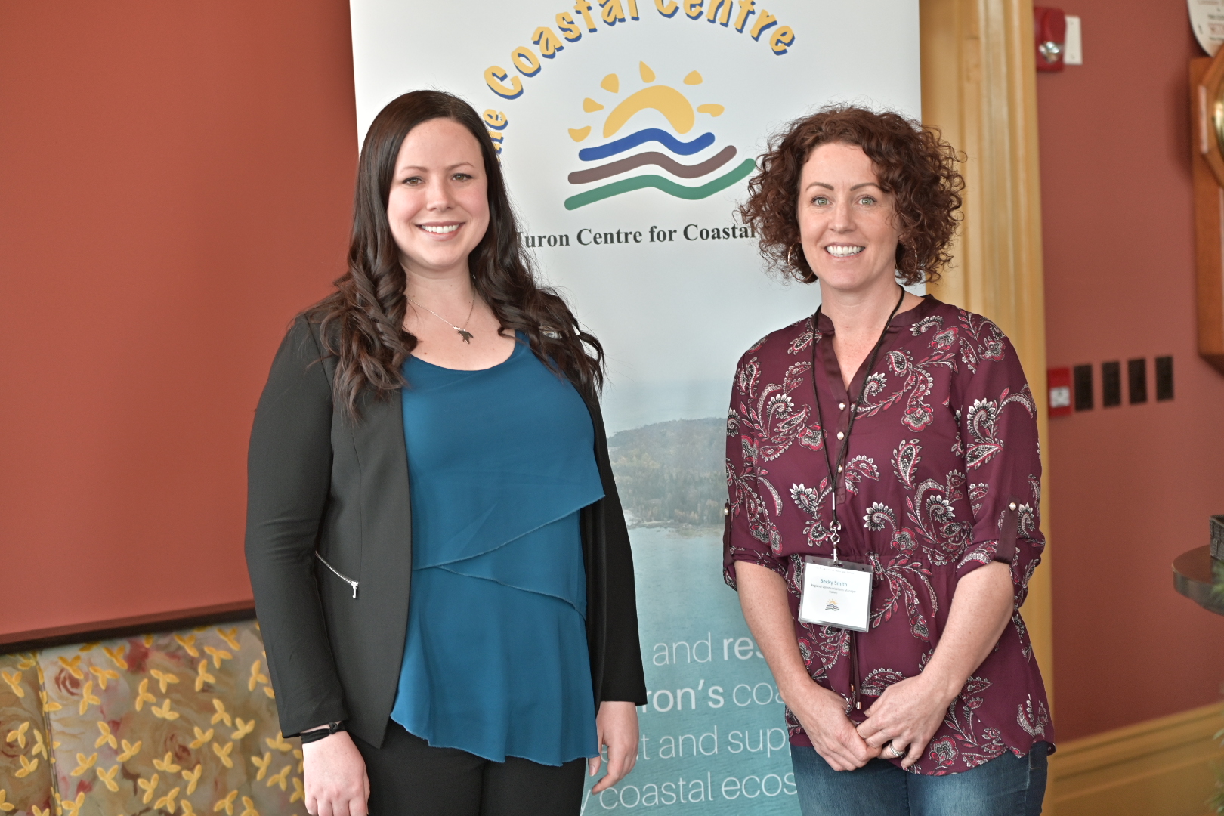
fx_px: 2380
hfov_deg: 28.8
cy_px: 408
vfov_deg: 19.5
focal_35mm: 70
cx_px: 612
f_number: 2.8
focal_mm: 70
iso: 500
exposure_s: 1/80
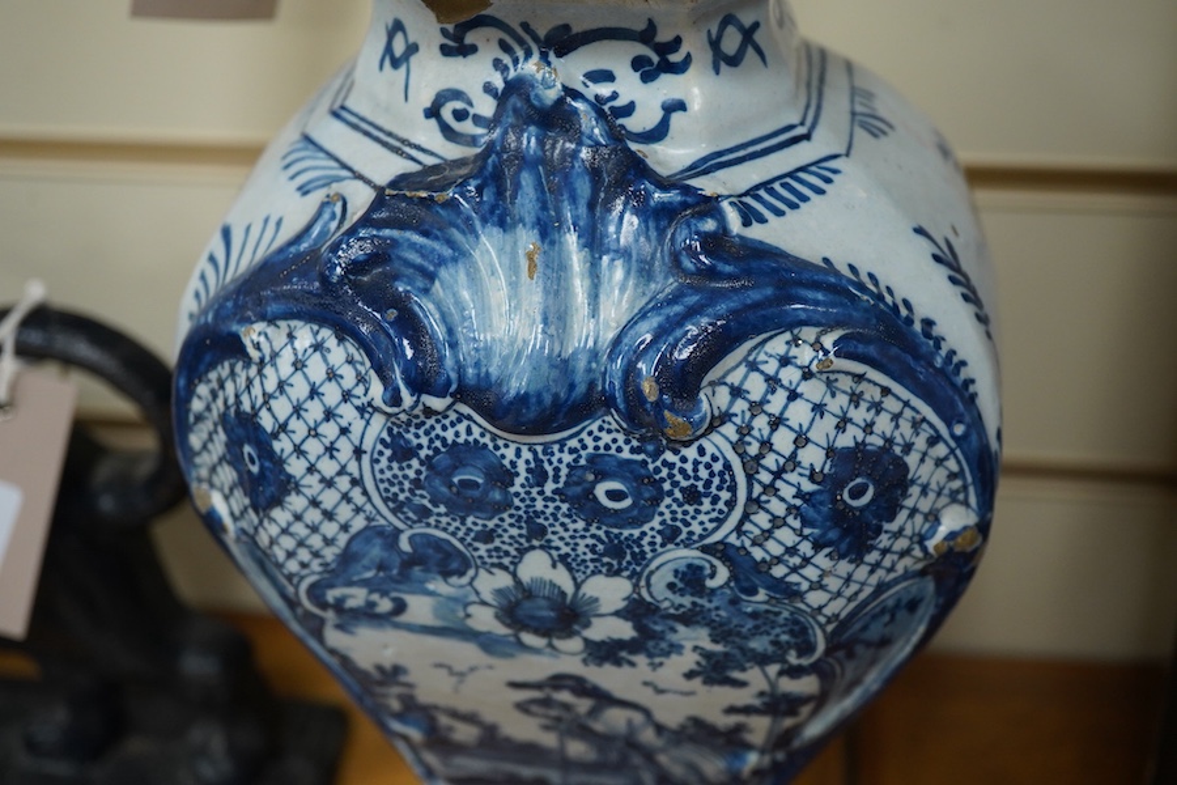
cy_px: 392
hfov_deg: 43.6
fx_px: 1471
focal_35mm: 45
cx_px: 588
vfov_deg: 29.9
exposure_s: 1/125
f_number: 7.1
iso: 1250
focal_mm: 30
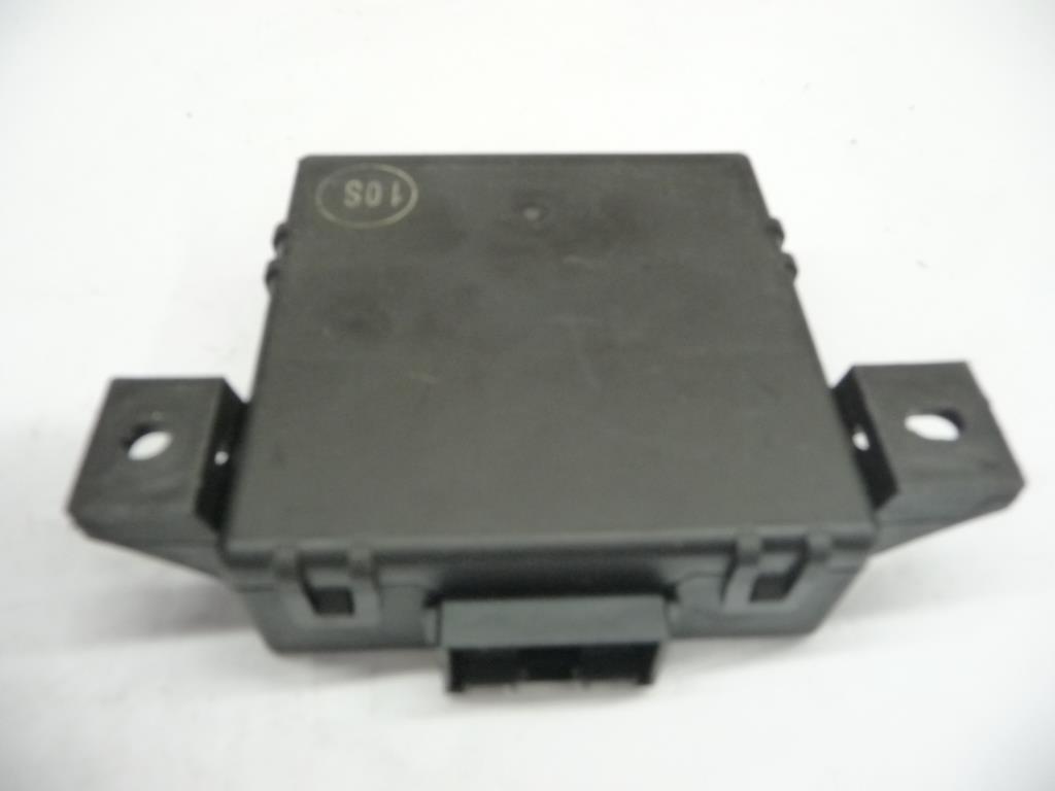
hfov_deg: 63.4
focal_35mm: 28
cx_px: 528
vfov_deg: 49.7
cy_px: 396
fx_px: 853
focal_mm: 4.7
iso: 400
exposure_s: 1/20
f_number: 3.3
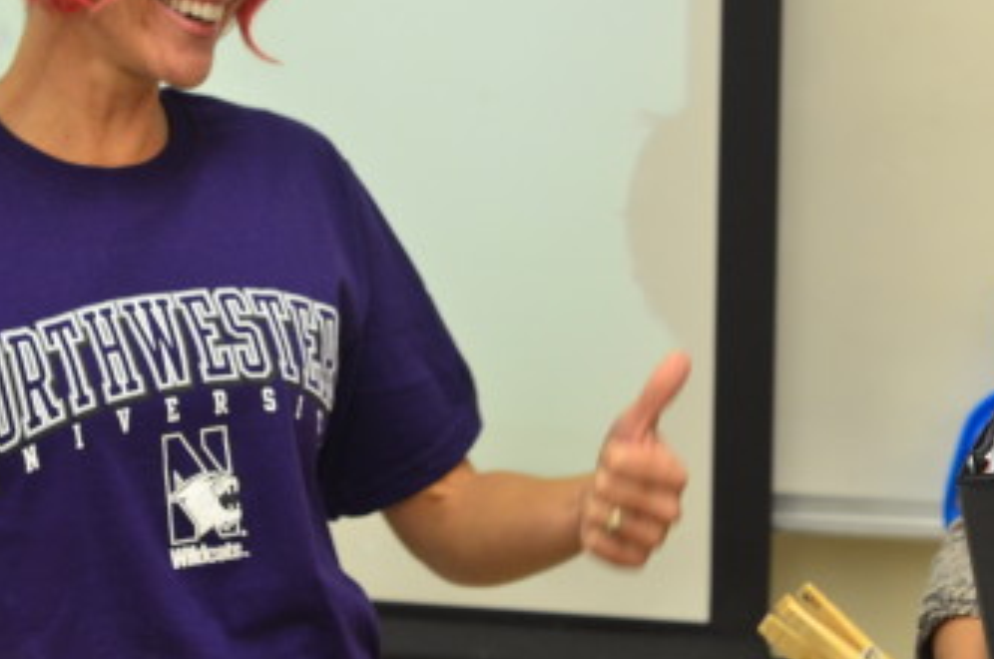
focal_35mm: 132
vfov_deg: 10.3
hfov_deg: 15.6
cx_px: 513
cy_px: 160
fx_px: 3638
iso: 1000
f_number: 4
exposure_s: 1/100
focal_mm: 50
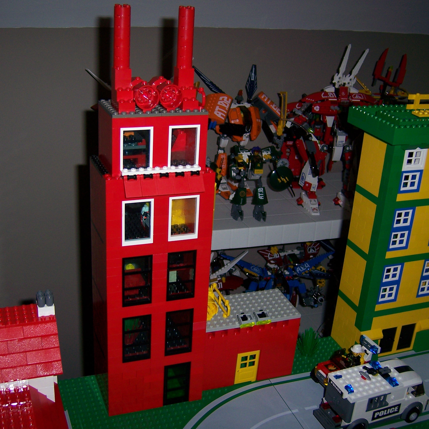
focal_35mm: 43
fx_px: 603
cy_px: 213
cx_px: 192
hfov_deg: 39.1
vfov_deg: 39.2
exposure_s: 1/60
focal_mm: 6
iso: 100
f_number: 2.8
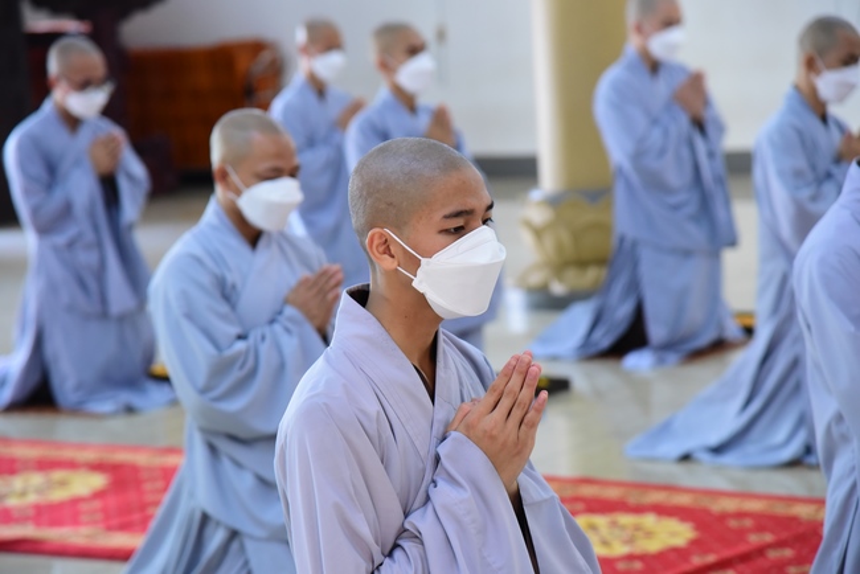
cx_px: 430
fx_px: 2868
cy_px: 287
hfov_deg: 17.1
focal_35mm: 120
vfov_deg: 11.4
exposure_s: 1/125
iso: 3200
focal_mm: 120
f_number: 5
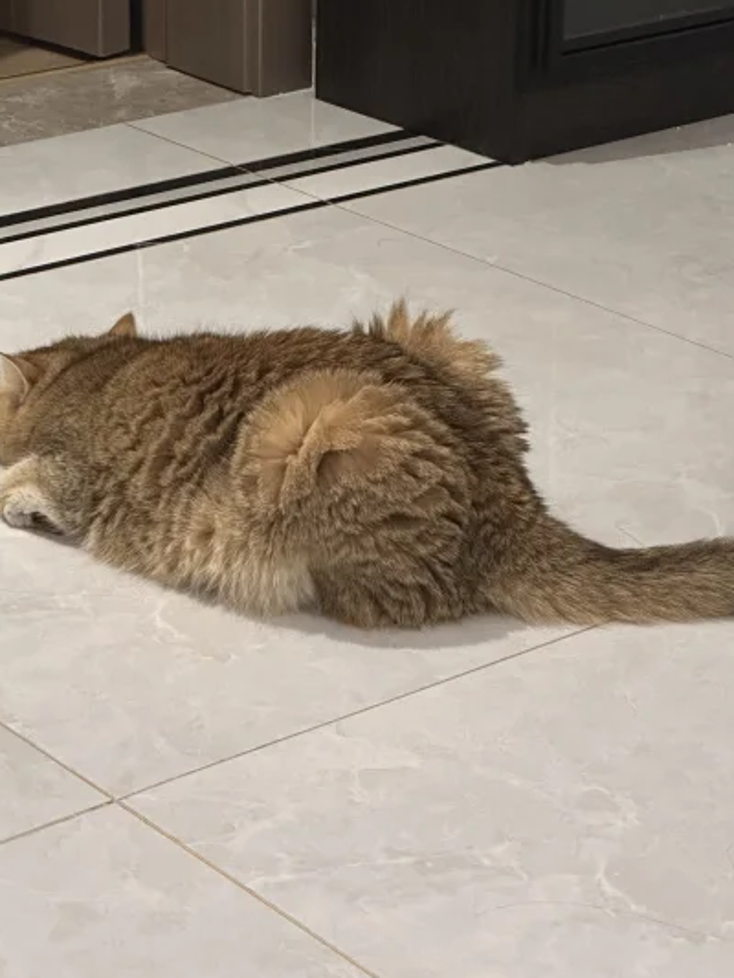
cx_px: 356
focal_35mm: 104
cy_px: 411
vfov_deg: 18.9
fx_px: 2939
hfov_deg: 14.2
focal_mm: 9
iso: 800
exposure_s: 1/57
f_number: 2.8
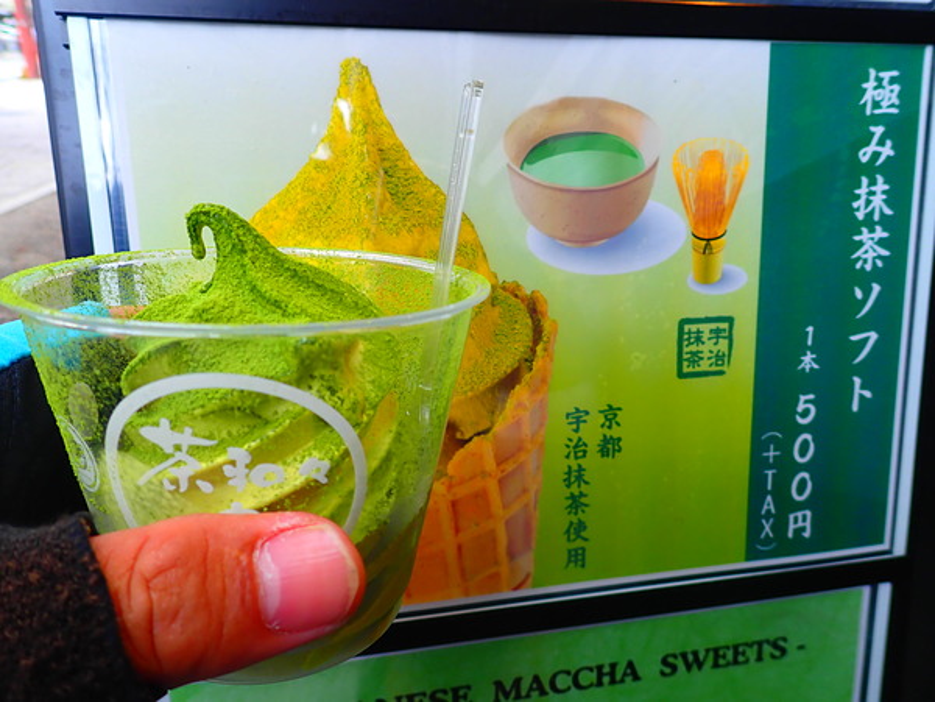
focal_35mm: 25
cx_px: 468
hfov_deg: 69.4
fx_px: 675
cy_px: 351
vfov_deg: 54.9
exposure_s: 1/125
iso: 100
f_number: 2.8
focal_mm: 4.5
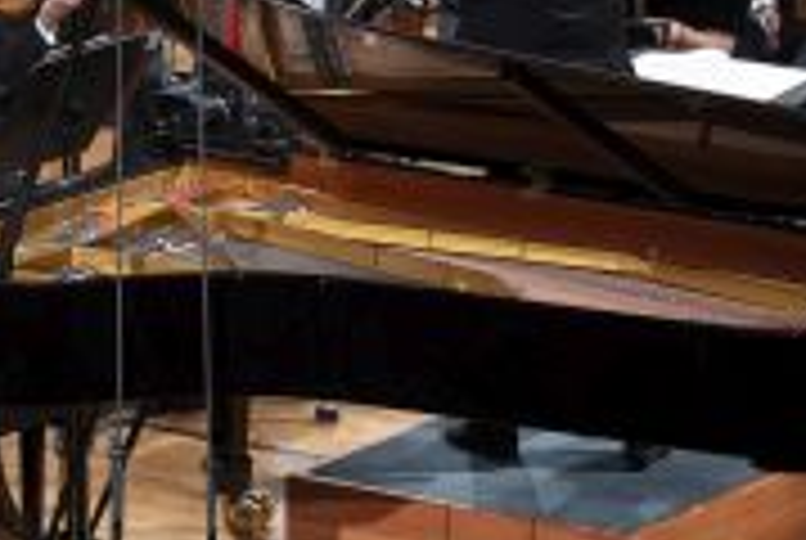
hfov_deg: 7.5
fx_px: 6100
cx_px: 27
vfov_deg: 5.1
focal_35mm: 272
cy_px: 74
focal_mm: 122
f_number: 3.2
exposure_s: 1/200
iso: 1600
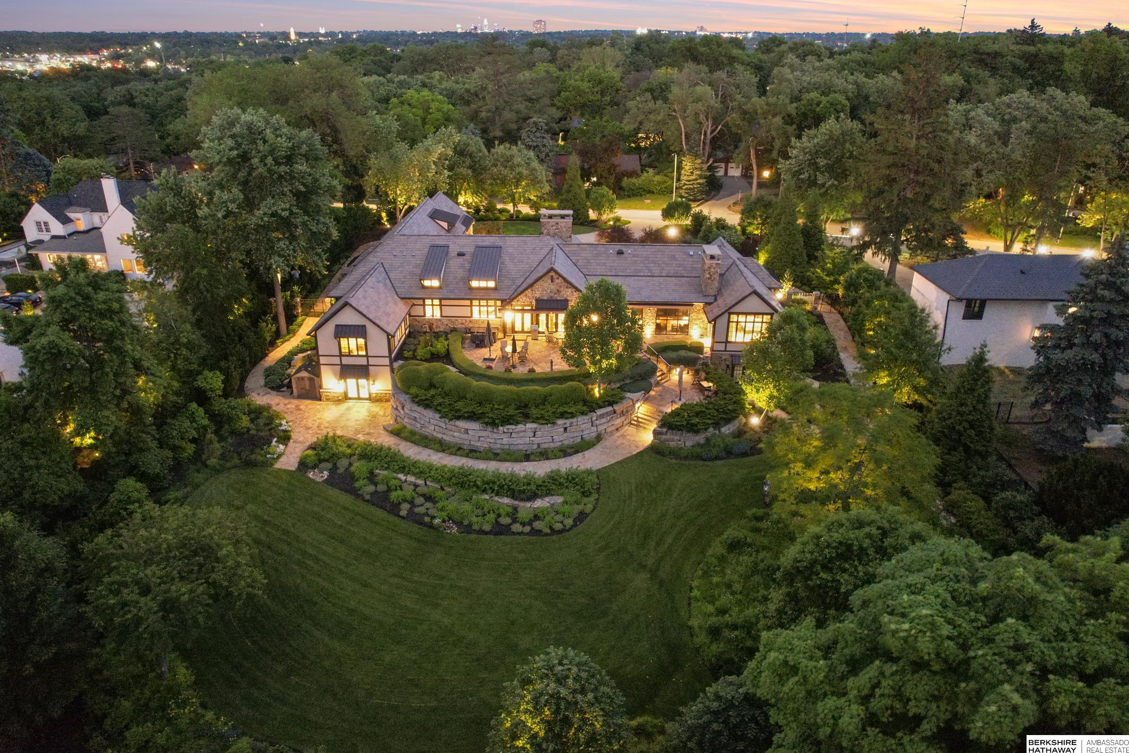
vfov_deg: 55.1
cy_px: 370
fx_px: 721
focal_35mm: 23
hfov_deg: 76.1
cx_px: 545
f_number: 2.8
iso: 2390
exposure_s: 1/2.5
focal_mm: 8.38
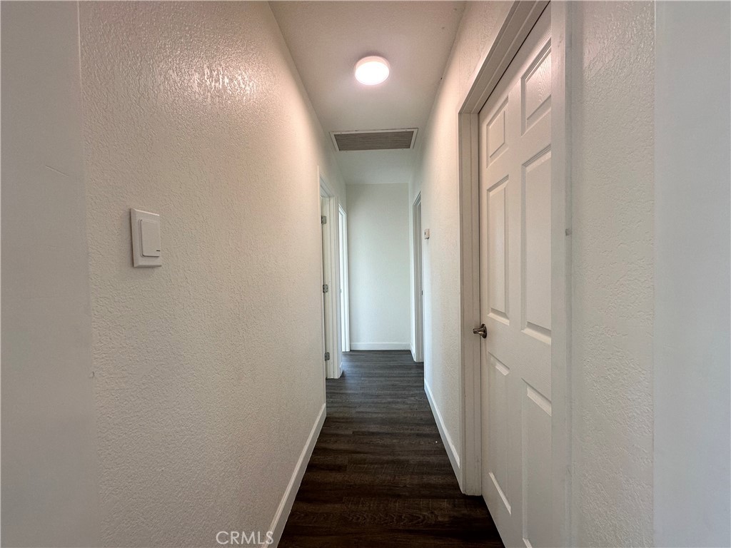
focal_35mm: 14
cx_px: 366
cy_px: 274
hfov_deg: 102.1
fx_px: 296
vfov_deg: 85.7
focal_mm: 2.22
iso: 100
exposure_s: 1/120
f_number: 2.2
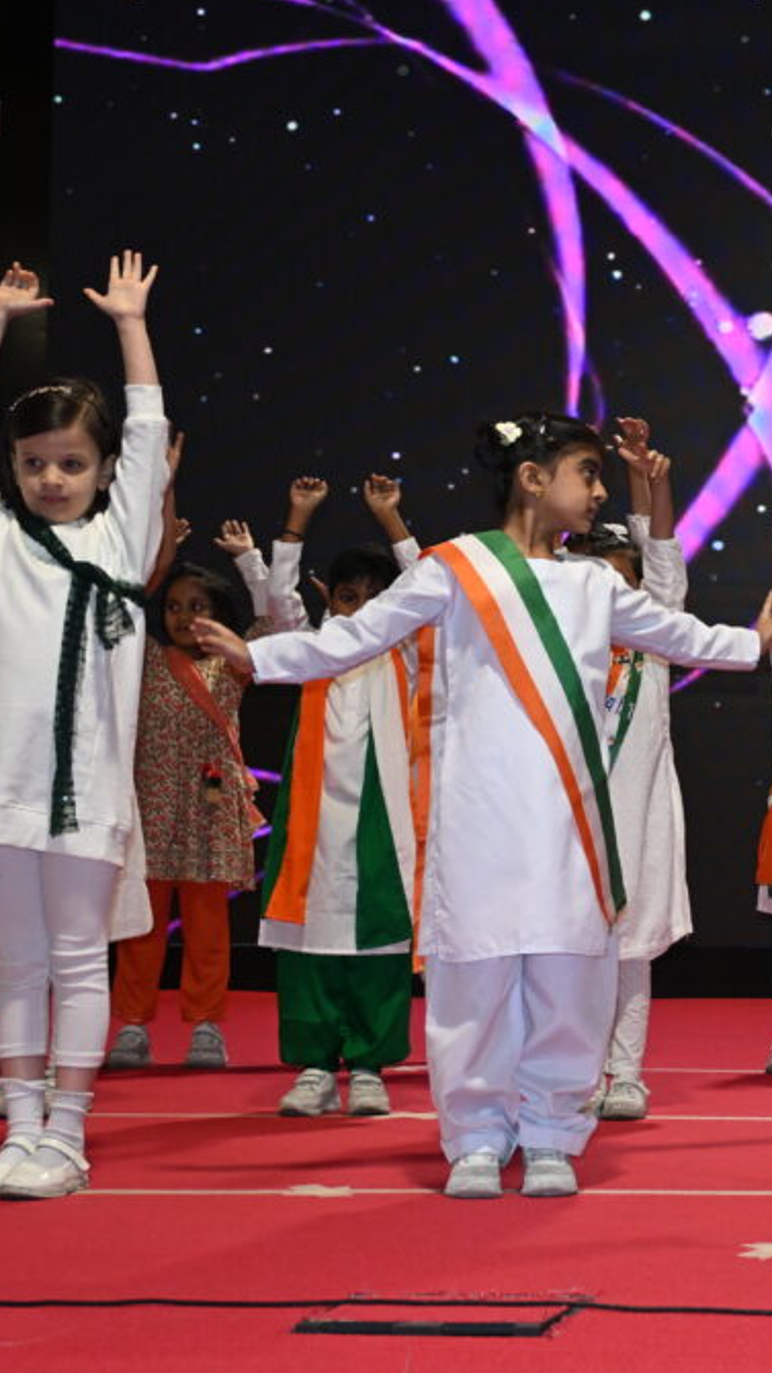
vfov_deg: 29.4
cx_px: 995
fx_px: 2623
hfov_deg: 15.9
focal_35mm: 72
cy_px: 693
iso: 1000
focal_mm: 30
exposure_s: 1/125
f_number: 5
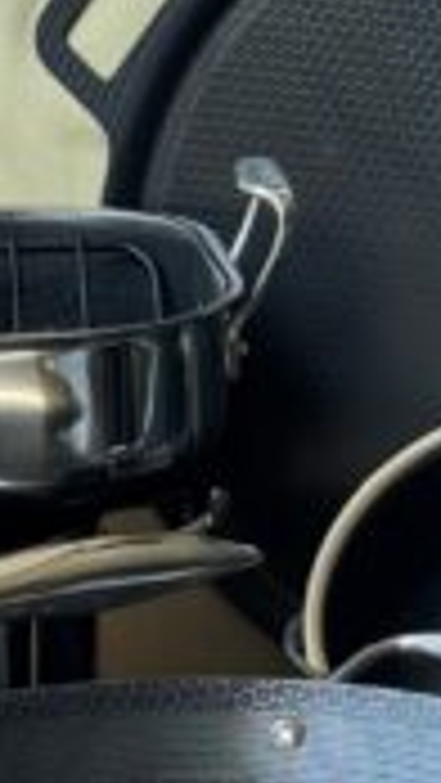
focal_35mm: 215
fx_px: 4465
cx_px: 297
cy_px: 124
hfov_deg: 5.7
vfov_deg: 10.0
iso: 100
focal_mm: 6.76
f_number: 1.78
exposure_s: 1/104
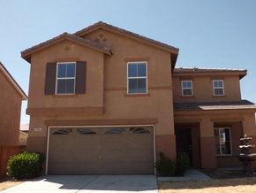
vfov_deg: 45.3
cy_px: 112
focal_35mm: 31
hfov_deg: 58.2
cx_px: 138
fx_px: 229
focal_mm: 4.6
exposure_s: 1/100
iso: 64
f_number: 8
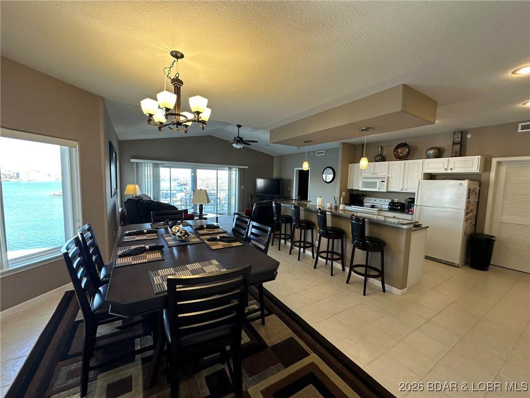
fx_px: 214
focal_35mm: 14
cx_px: 265
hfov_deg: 102.1
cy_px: 199
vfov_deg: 85.7
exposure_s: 1/120
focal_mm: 2.22
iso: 200
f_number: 2.2
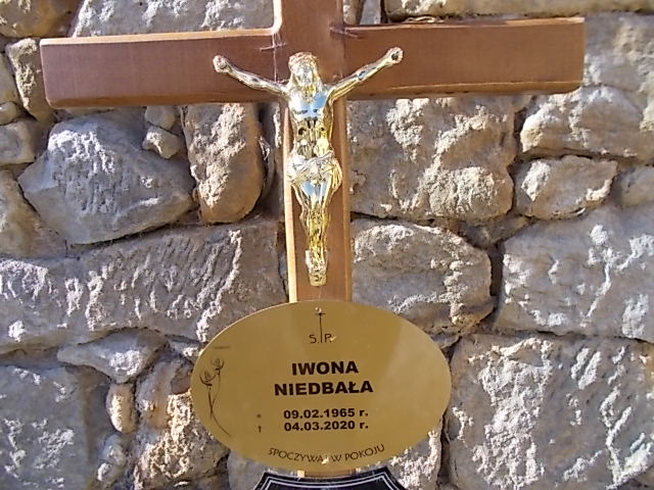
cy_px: 245
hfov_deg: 67.3
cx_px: 327
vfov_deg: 53.1
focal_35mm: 26
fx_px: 491
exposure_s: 1/250
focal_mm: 4.6
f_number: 3.2
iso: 80
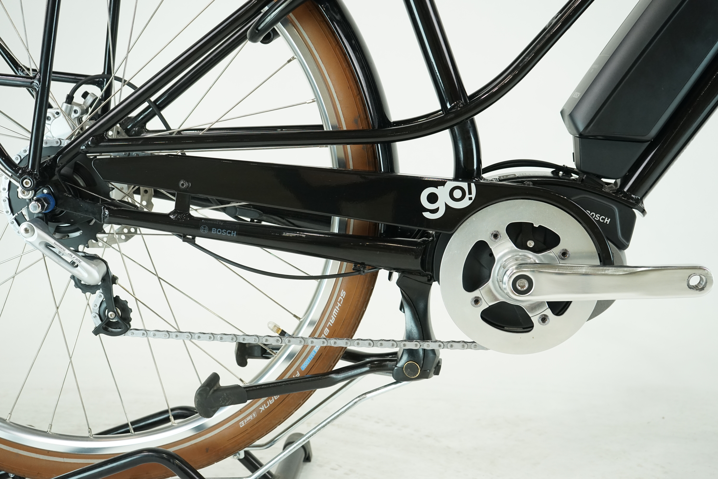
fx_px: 838
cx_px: 359
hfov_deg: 46.4
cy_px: 240
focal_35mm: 42
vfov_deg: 31.9
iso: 1600
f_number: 5.6
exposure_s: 1/200
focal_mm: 42
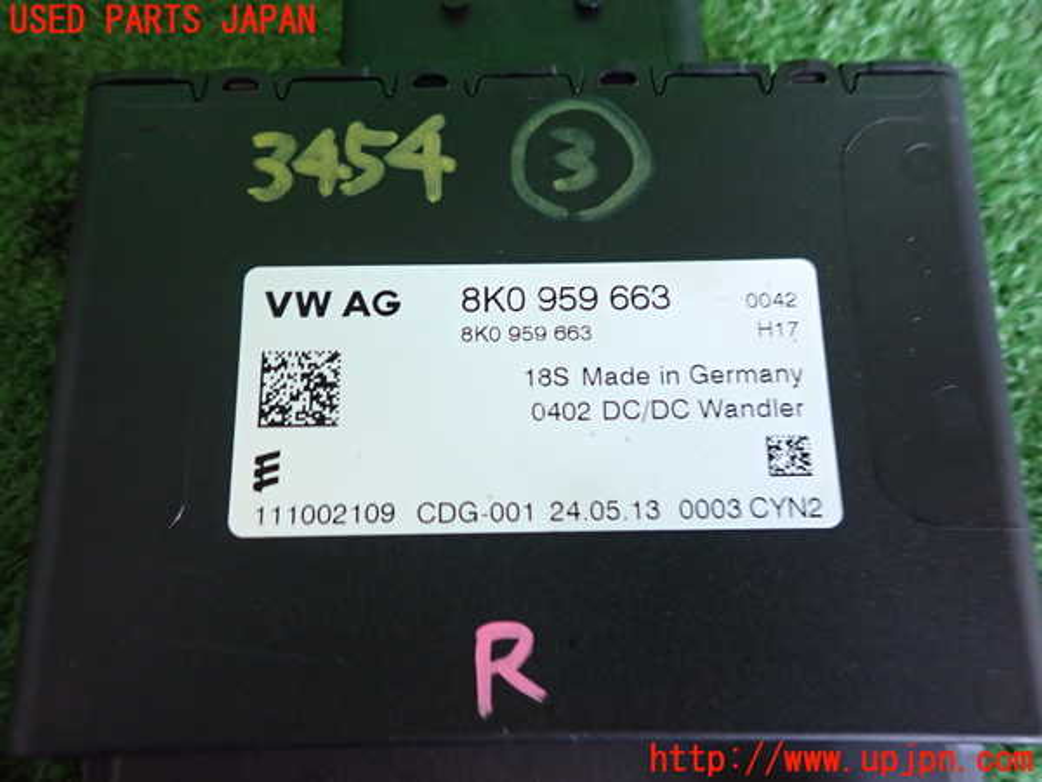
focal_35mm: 25
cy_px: 391
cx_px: 521
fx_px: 753
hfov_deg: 69.4
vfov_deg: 54.9
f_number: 2
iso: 500
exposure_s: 1/30
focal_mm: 4.5
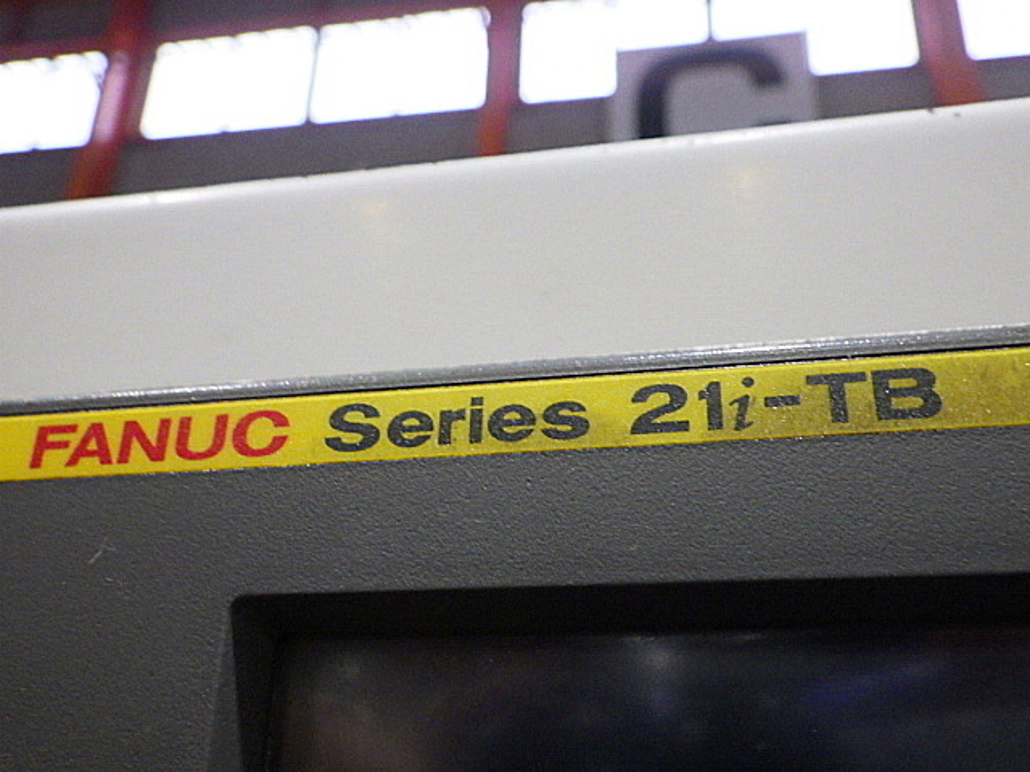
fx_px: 1012
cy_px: 386
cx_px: 515
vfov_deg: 41.8
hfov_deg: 54.0
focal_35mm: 34
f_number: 3.8
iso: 1600
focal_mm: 6.1
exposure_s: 1/50
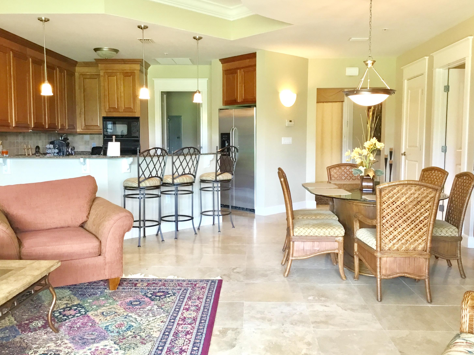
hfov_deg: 56.8
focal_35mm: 32
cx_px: 237
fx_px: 438
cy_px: 175
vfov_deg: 44.2
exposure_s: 1/30
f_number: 2.4
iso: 64
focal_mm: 3.3
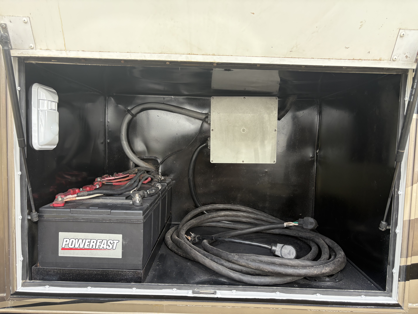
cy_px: 157
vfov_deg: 53.1
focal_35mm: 26
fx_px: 314
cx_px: 209
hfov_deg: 67.3
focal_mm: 5.96
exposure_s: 1/489
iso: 64
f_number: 1.6
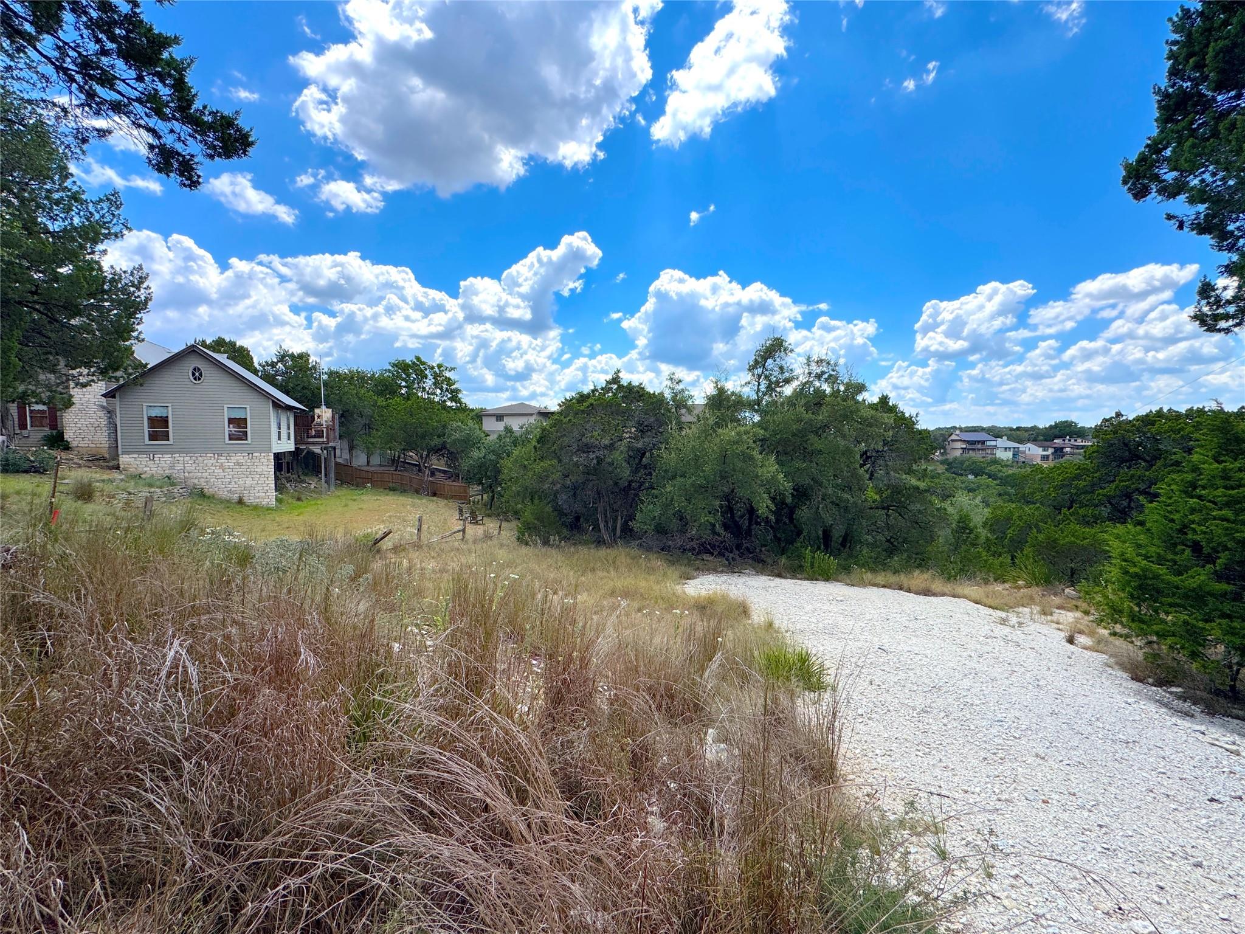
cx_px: 622
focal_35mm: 14
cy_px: 467
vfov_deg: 85.7
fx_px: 504
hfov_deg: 102.1
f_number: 2.2
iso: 50
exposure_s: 1/2273
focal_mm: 2.22
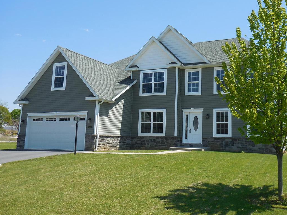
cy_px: 90
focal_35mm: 35
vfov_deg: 40.6
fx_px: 290
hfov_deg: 51.9
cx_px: 185
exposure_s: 1/800
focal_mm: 4.5
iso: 125
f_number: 3.7
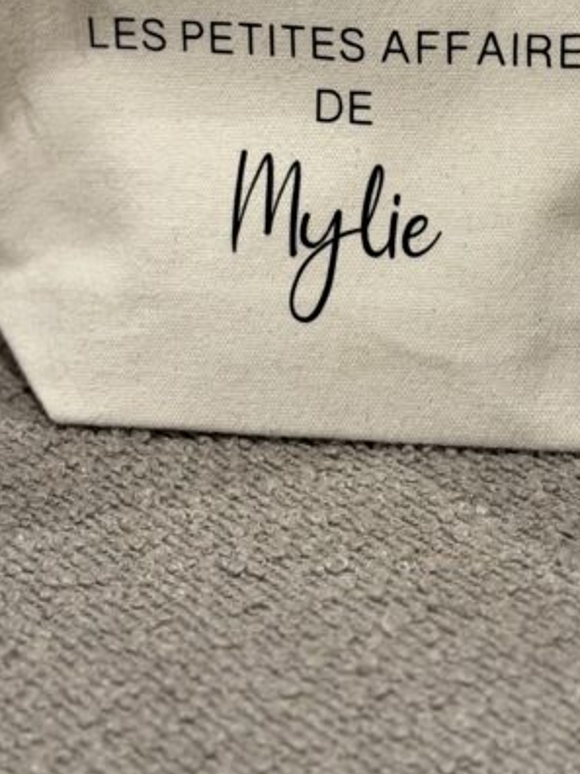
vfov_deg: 19.7
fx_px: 2167
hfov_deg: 15.2
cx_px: 363
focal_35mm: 97
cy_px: 22
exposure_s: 1/59
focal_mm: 6.76
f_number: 1.78
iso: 125
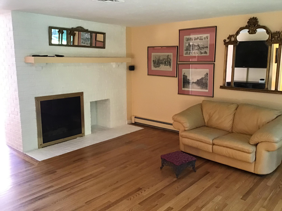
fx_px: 253
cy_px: 106
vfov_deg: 45.4
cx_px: 141
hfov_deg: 58.4
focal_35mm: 31
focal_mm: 3.3
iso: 200
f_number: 2.4
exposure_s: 1/30
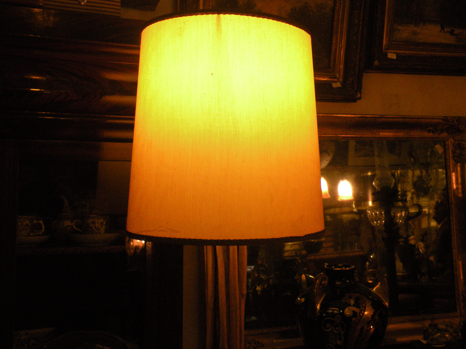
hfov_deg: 44.8
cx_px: 233
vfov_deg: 34.3
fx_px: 565
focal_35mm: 42
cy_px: 174
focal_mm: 7.4
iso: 353
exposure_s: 1/67.6
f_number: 3.2
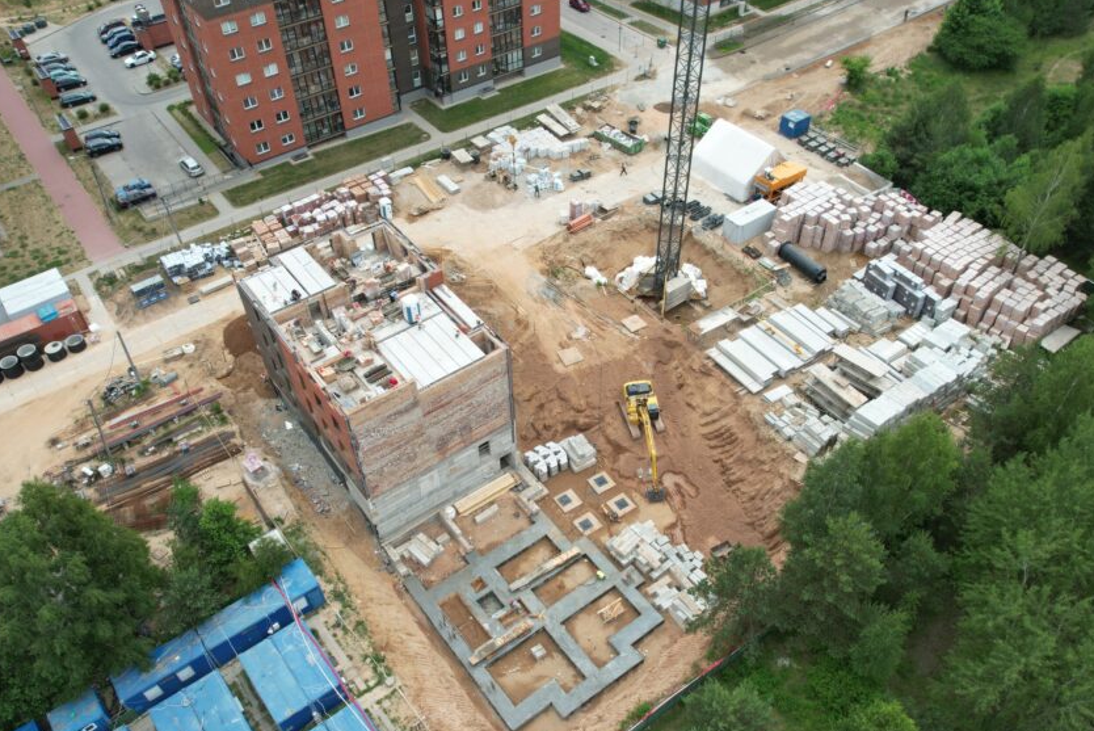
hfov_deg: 67.4
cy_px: 411
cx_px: 555
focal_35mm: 27
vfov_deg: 47.9
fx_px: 821
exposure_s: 1/640
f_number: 2.8
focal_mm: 8.38
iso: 100
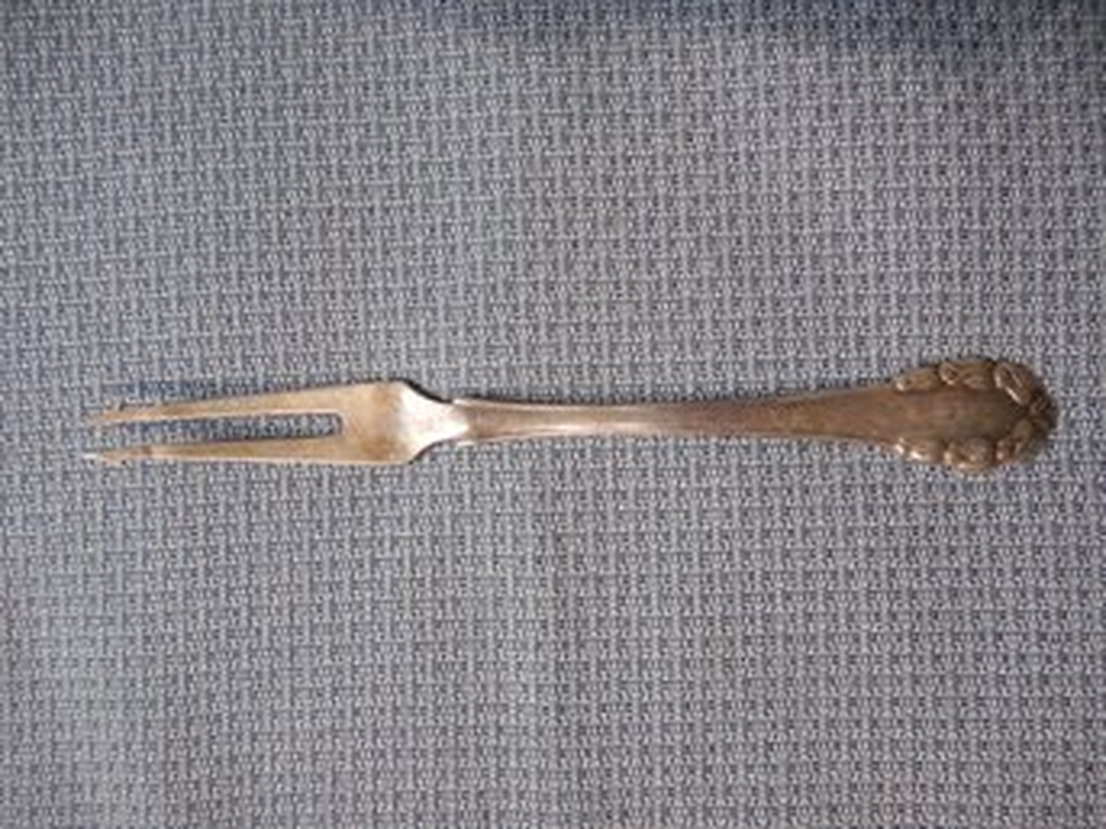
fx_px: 798
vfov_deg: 54.9
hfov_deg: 69.4
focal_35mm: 25
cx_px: 553
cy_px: 414
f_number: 3.3
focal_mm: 4.5
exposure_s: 1/125
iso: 800
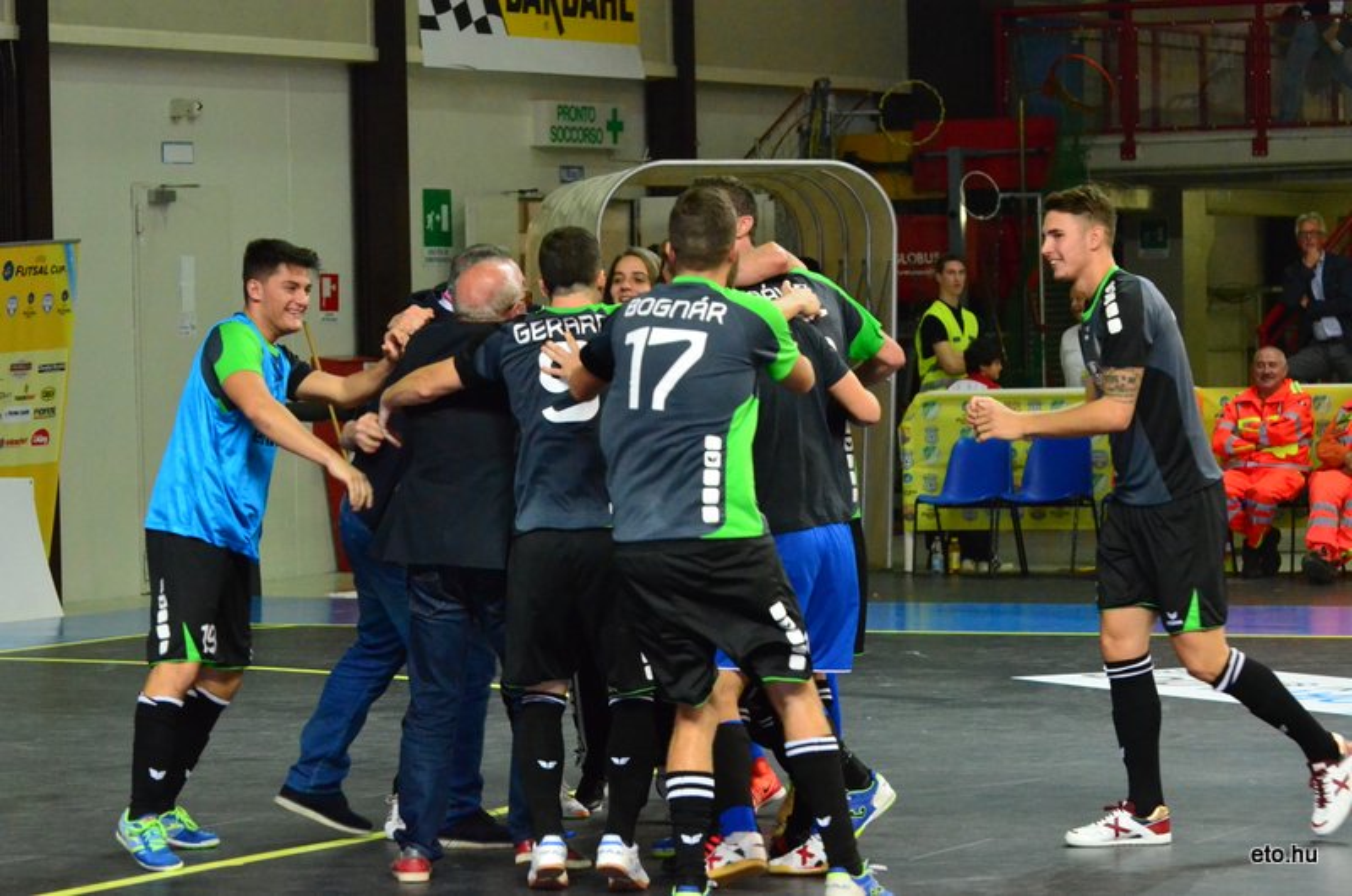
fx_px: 5172
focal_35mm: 138
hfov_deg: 14.9
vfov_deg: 9.9
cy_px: 448
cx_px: 676
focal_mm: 92
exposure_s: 1/250
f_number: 6.3
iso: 6400
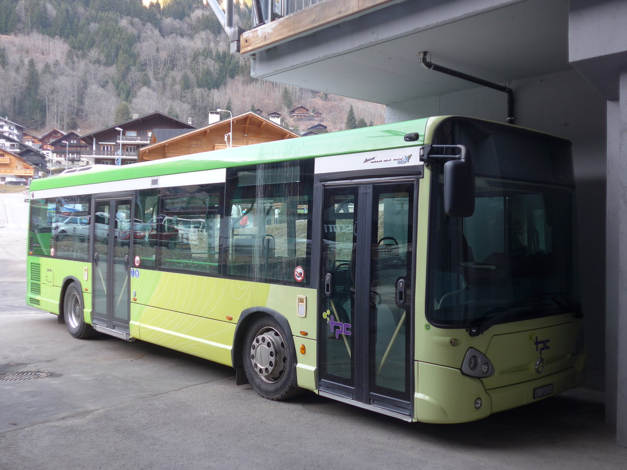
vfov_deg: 39.7
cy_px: 235
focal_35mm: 36
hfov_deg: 51.4
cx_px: 314
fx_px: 652
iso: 100
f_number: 2.4
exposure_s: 1/60
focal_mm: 7.5
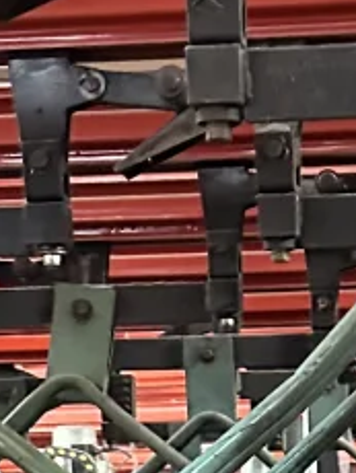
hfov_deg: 9.8
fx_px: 2053
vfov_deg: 12.3
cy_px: 786
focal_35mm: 150
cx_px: 379
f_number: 1.78
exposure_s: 1/50
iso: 800
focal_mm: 6.86
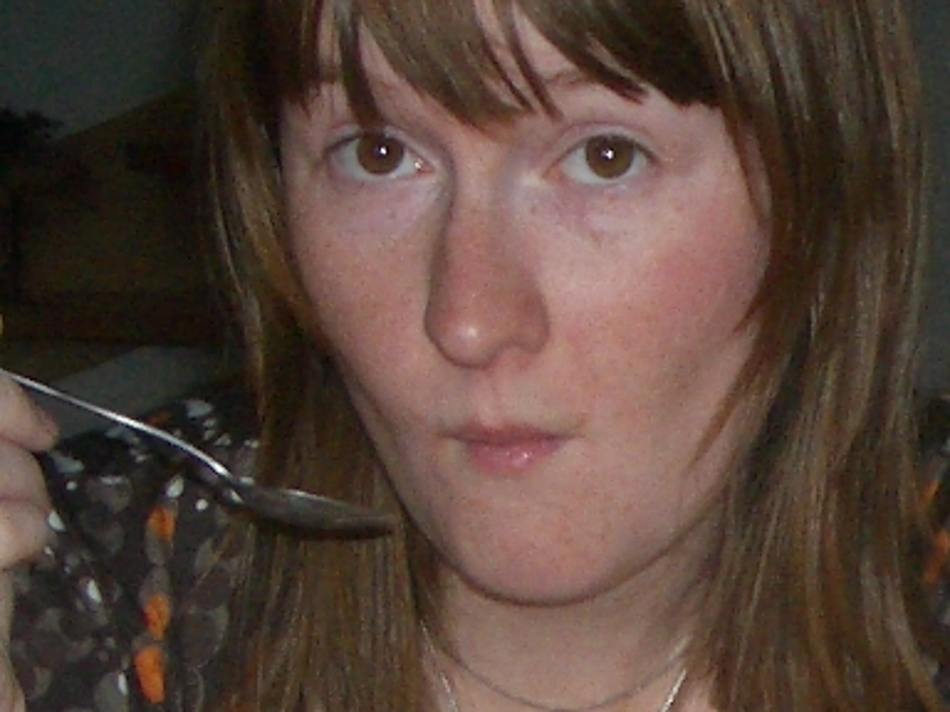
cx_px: 1289
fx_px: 4007
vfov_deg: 10.0
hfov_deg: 13.0
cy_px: 828
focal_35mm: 146
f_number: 2.6
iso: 100
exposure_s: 1/60
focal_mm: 5.8
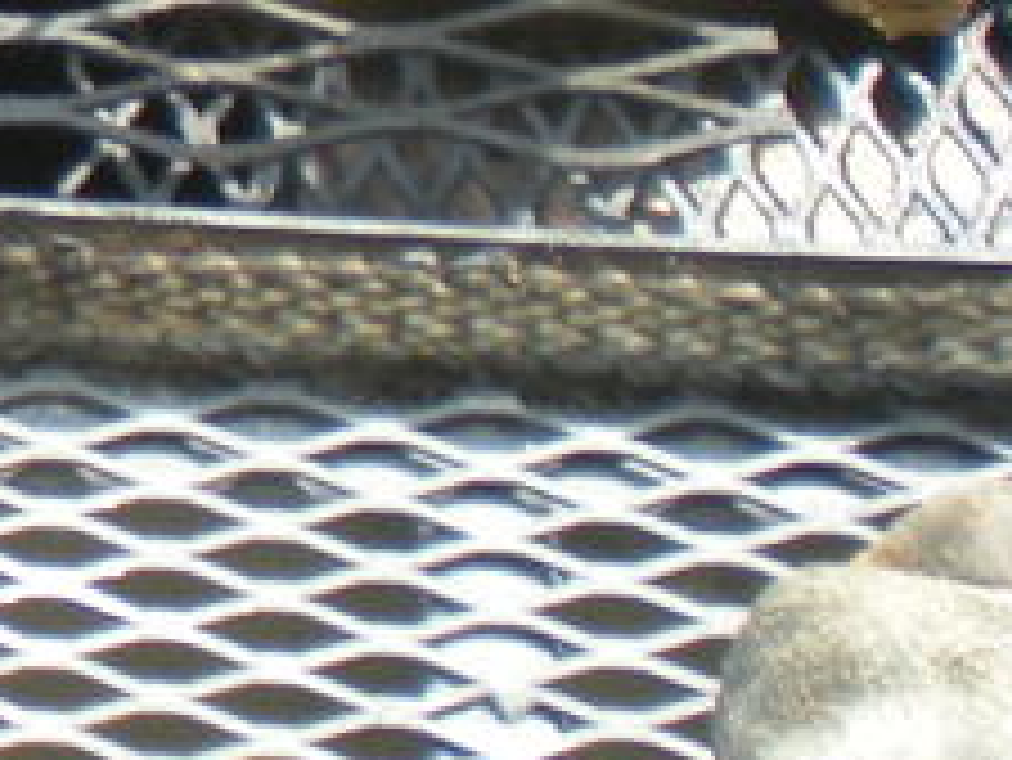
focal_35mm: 152
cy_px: -317
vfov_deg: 9.5
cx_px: -868
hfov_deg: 11.9
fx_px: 4446
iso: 65
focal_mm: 6.3
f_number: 3.1
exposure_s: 1/59.7
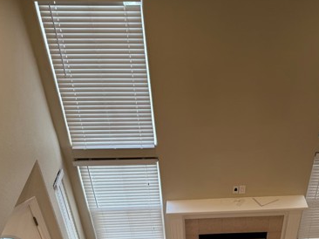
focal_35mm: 42
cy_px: 182
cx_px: 221
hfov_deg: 44.0
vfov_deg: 33.6
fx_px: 387
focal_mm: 6.76
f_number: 1.78
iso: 100
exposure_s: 1/120
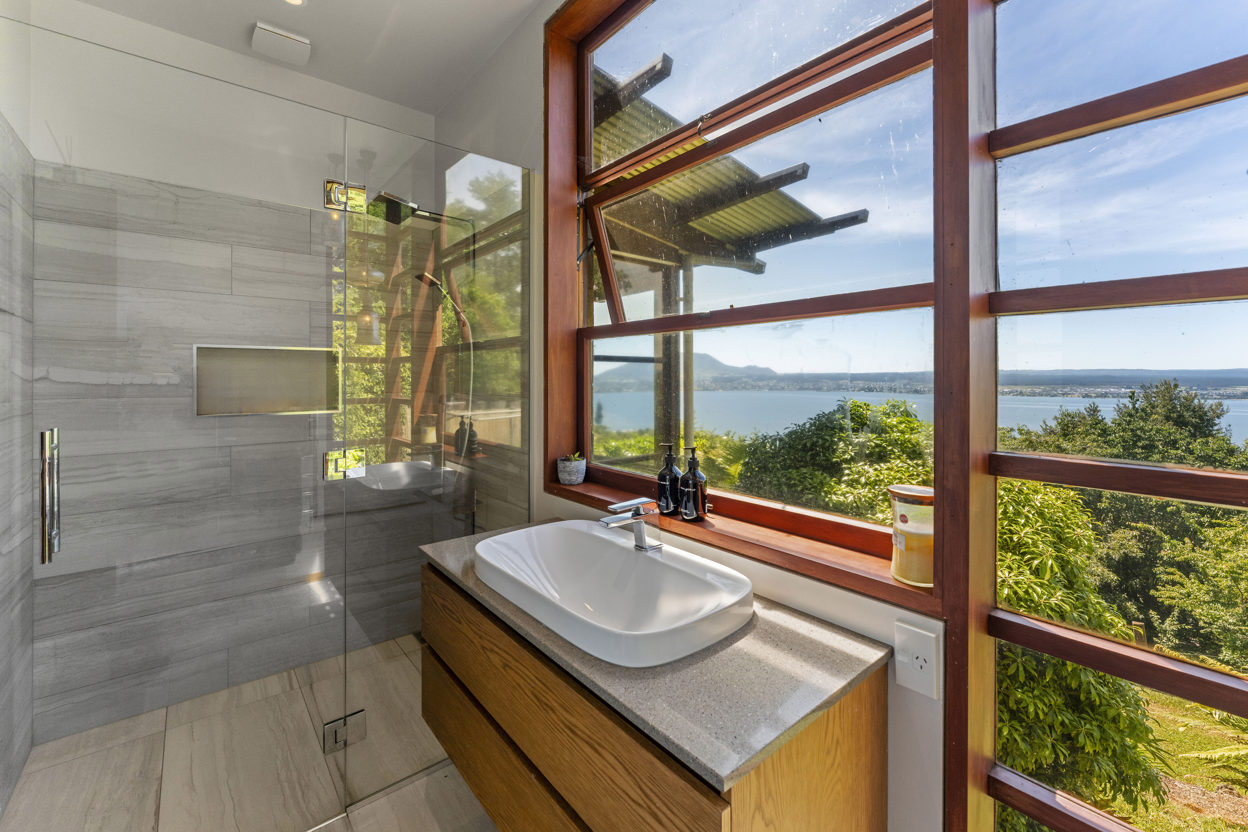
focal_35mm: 14
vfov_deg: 81.2
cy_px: 416
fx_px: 485
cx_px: 624
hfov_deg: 104.2
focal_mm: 14
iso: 640
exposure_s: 1/250
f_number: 8
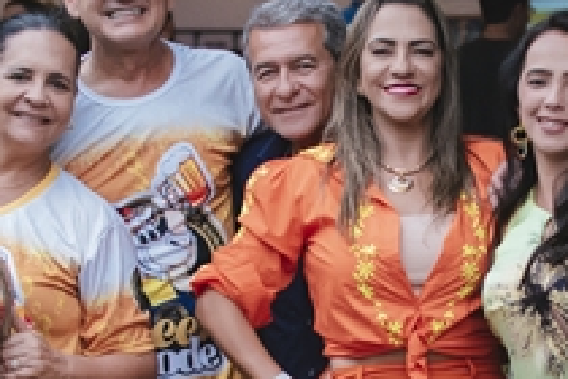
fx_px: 2931
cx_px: 408
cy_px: 370
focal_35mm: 186
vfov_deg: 7.4
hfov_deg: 11.0
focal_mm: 35
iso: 2500
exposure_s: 1/2500
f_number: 2.8
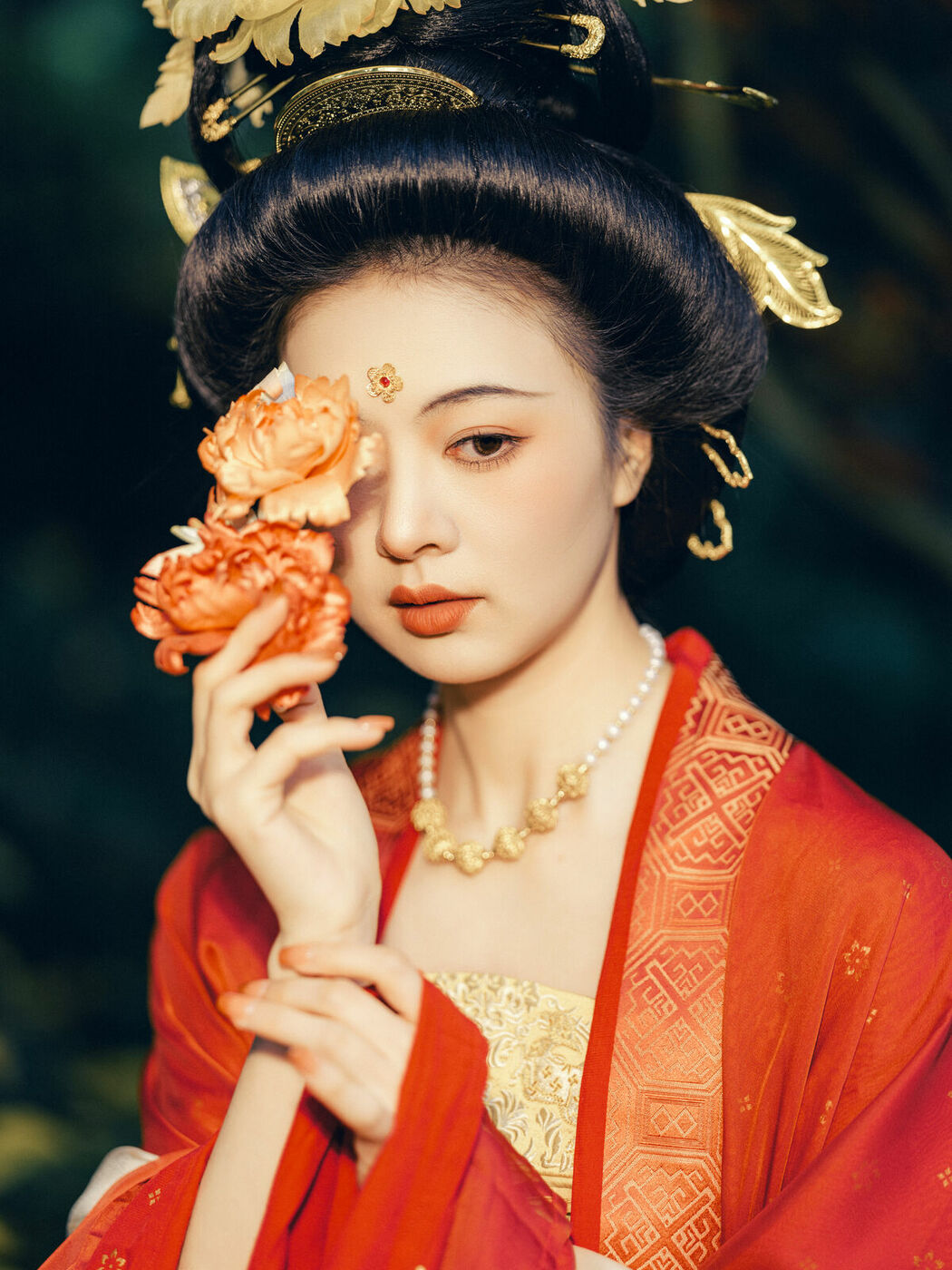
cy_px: 635
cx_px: 476
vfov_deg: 22.5
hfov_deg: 17.0
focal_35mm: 87
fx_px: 3190
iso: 125
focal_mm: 110
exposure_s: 1/160
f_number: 2
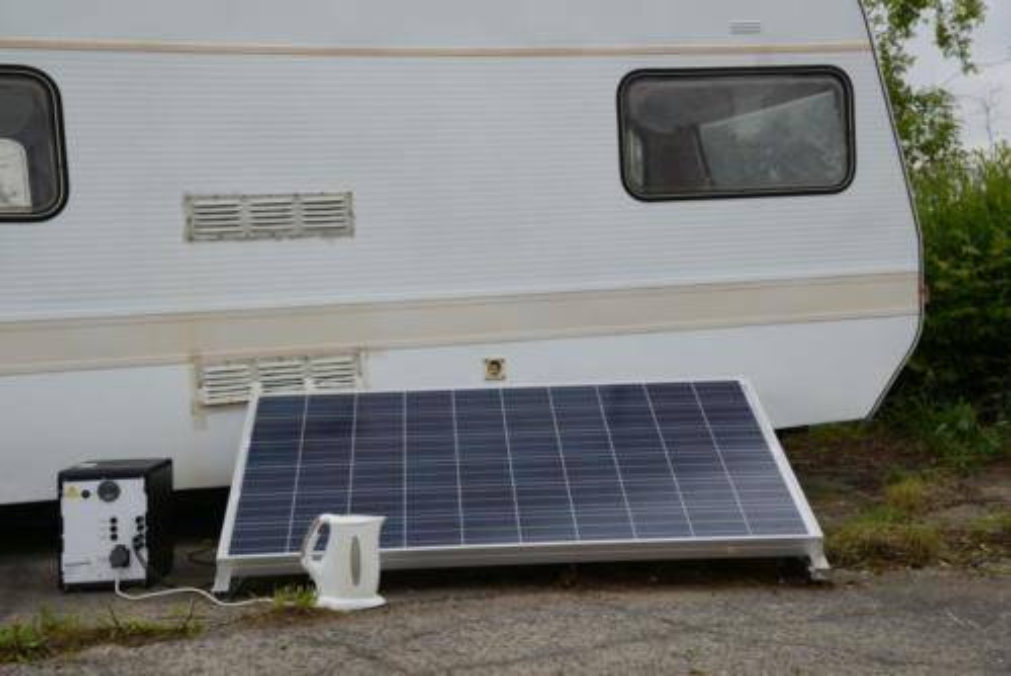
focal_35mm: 55
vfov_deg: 24.7
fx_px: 1545
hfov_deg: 36.2
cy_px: 338
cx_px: 506
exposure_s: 1/200
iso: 100
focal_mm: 55
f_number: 7.1
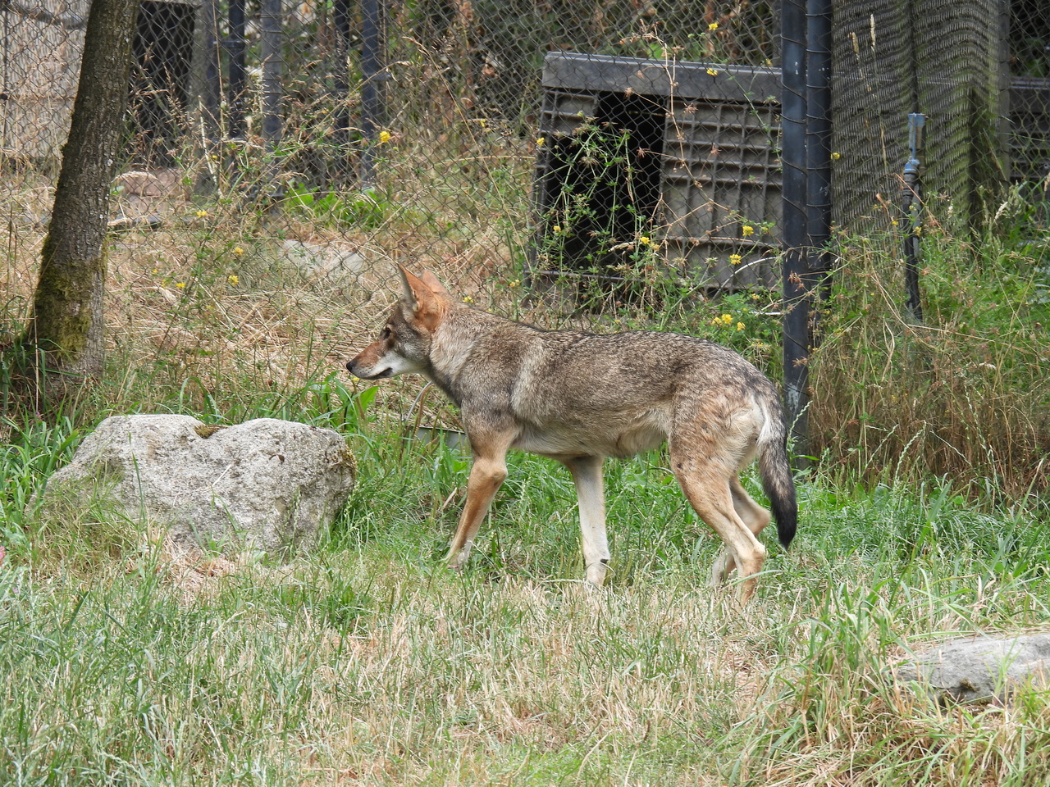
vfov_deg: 3.7
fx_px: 12133
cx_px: 525
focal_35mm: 400
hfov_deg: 5.0
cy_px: 394
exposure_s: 1/125
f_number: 5
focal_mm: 71.4
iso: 100
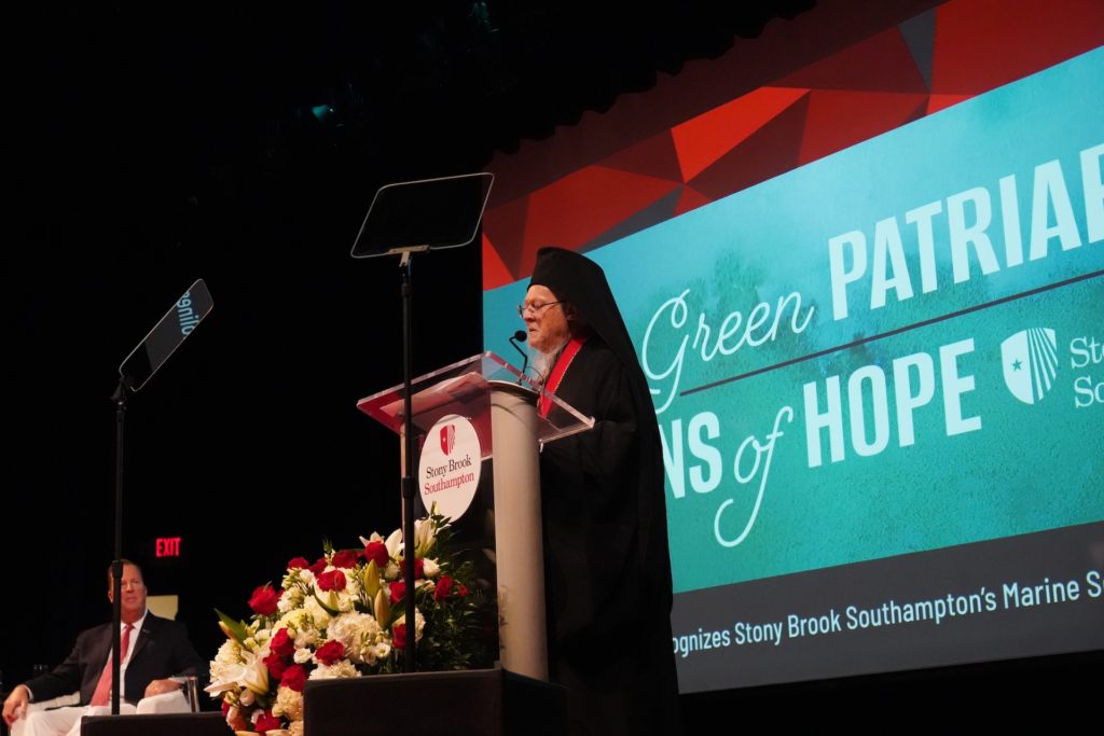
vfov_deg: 24.2
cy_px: 368
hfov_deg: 35.6
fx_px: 1717
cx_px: 552
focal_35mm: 56
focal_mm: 56
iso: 16000
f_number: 5.6
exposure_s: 1/640
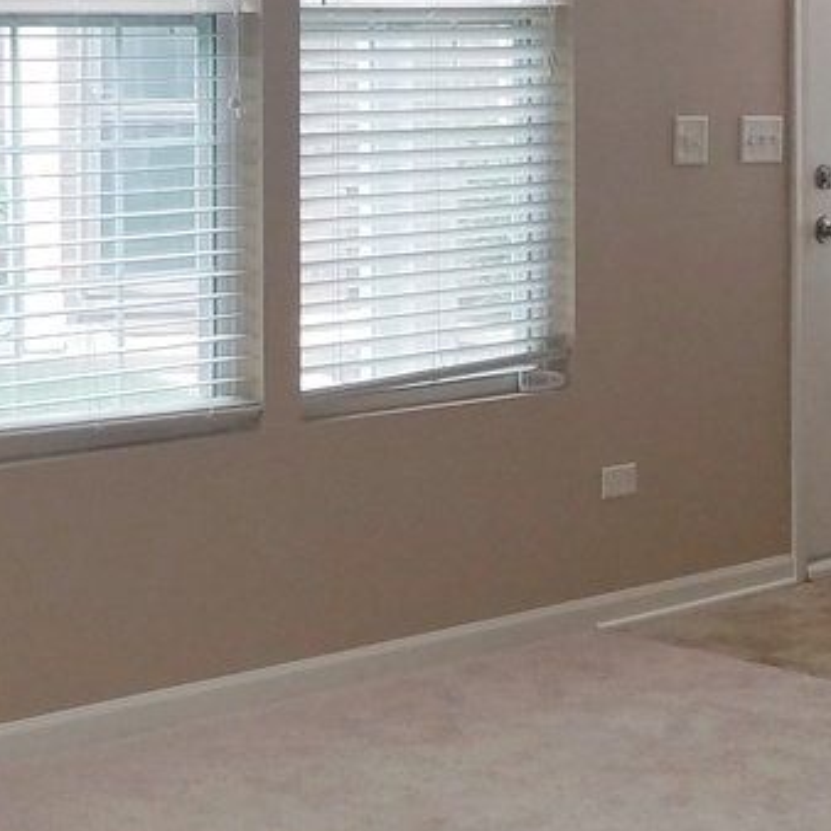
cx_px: 344
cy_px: 57
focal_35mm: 98
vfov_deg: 17.4
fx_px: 2662
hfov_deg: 17.7
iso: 64
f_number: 1.7
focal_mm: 4.2
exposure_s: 1/60
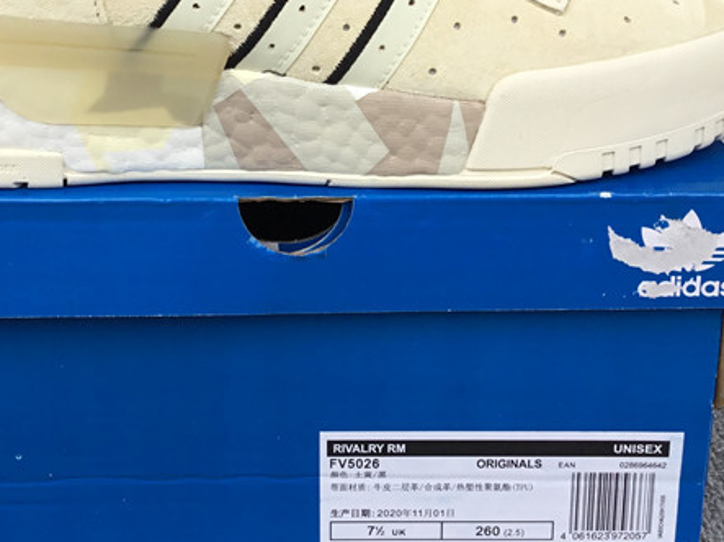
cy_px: 56
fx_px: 1317
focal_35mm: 63
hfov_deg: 30.7
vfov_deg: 22.7
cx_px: 293
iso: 25
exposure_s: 1/169
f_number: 2.4
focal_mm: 3.3
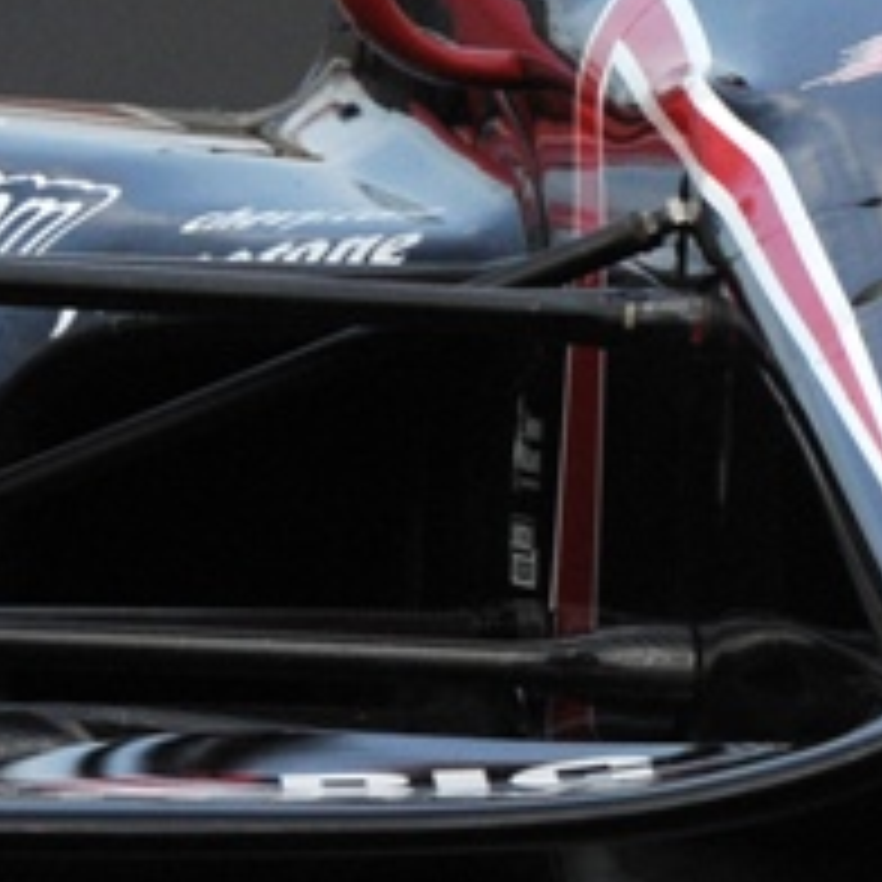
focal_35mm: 3333
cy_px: 72
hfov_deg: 0.5
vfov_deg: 0.5
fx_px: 96080
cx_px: 900
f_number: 8
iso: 500
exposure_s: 1/2000
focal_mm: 500
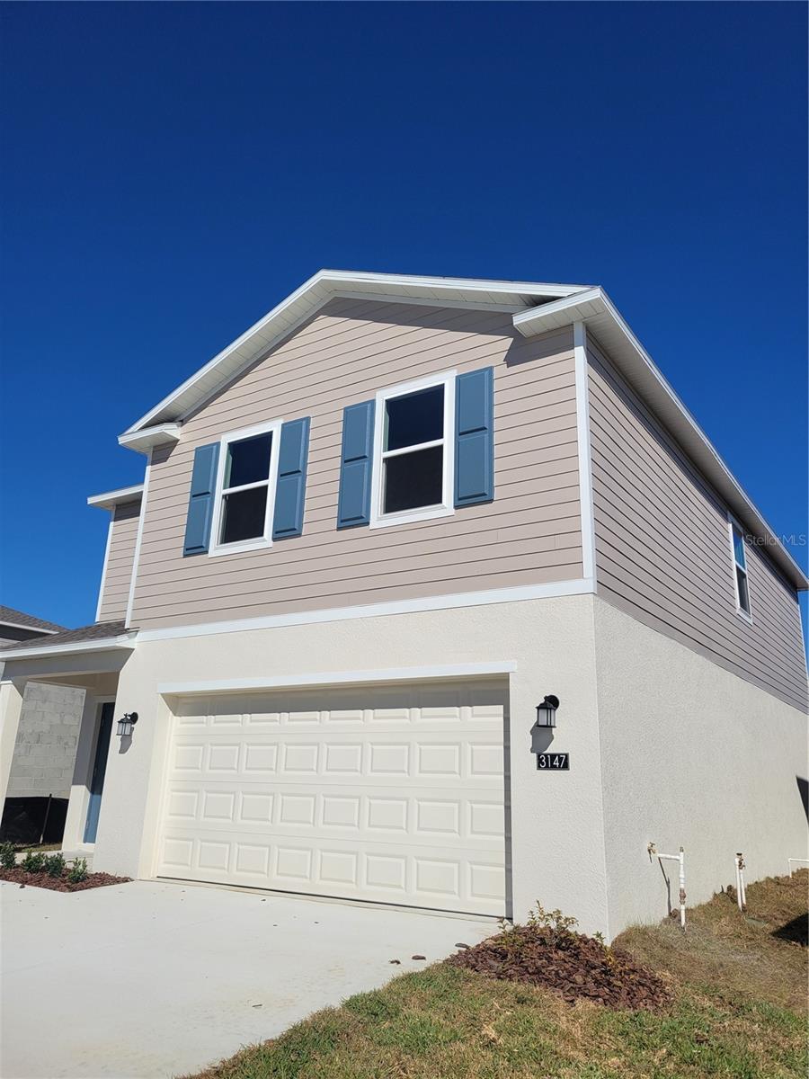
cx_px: 404
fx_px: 810
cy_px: 540
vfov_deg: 67.3
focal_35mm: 26
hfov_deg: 53.1
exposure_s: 1/6966
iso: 40
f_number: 1.8
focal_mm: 5.4
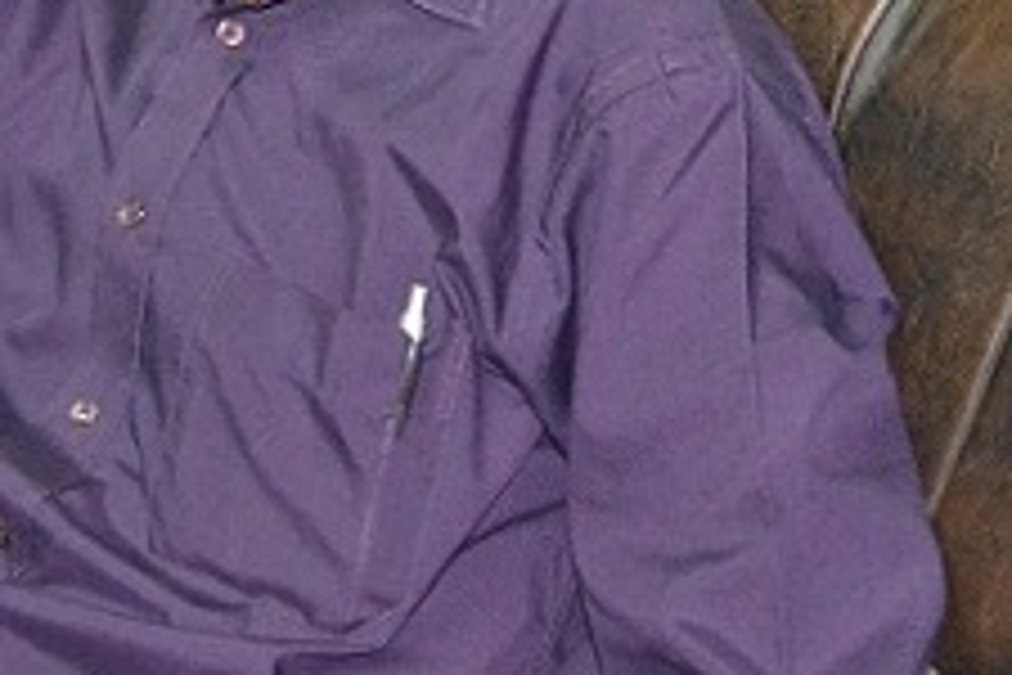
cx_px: 301
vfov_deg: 10.3
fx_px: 3710
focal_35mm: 132
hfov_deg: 15.5
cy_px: 27
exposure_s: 1/60
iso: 3200
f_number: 4.2
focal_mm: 34
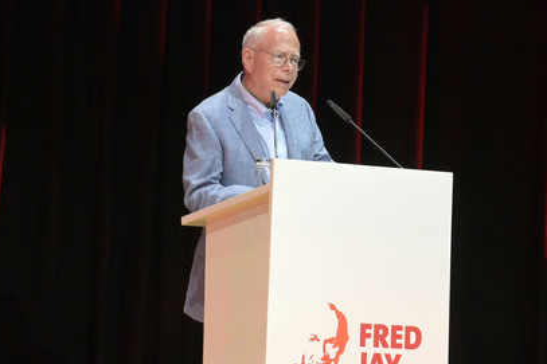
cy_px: 169
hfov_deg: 15.4
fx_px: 2020
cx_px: 291
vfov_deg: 10.3
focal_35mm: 133
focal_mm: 120
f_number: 5.6
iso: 8000
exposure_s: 1/640
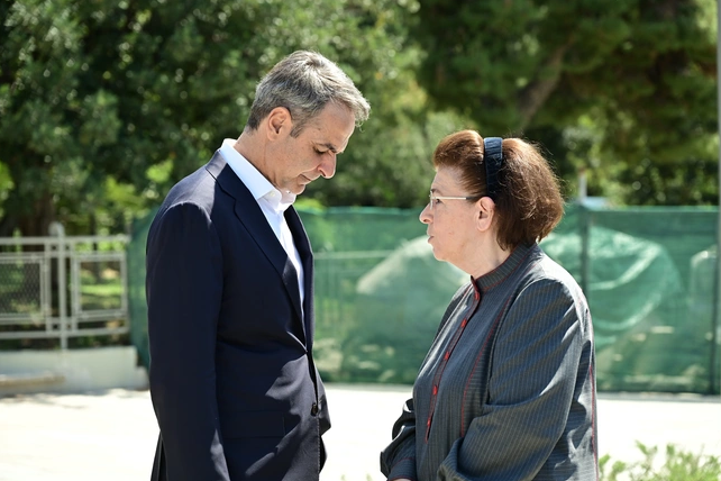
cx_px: 364
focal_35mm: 92
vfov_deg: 14.9
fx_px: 1842
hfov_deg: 22.1
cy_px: 242
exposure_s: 1/400
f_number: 4.5
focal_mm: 91
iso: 125
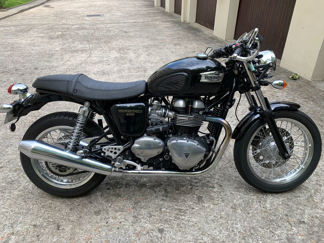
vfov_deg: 53.1
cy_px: 122
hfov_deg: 67.3
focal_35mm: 26
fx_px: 243
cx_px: 162
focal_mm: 4.25
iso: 25
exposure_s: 1/529
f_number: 1.8
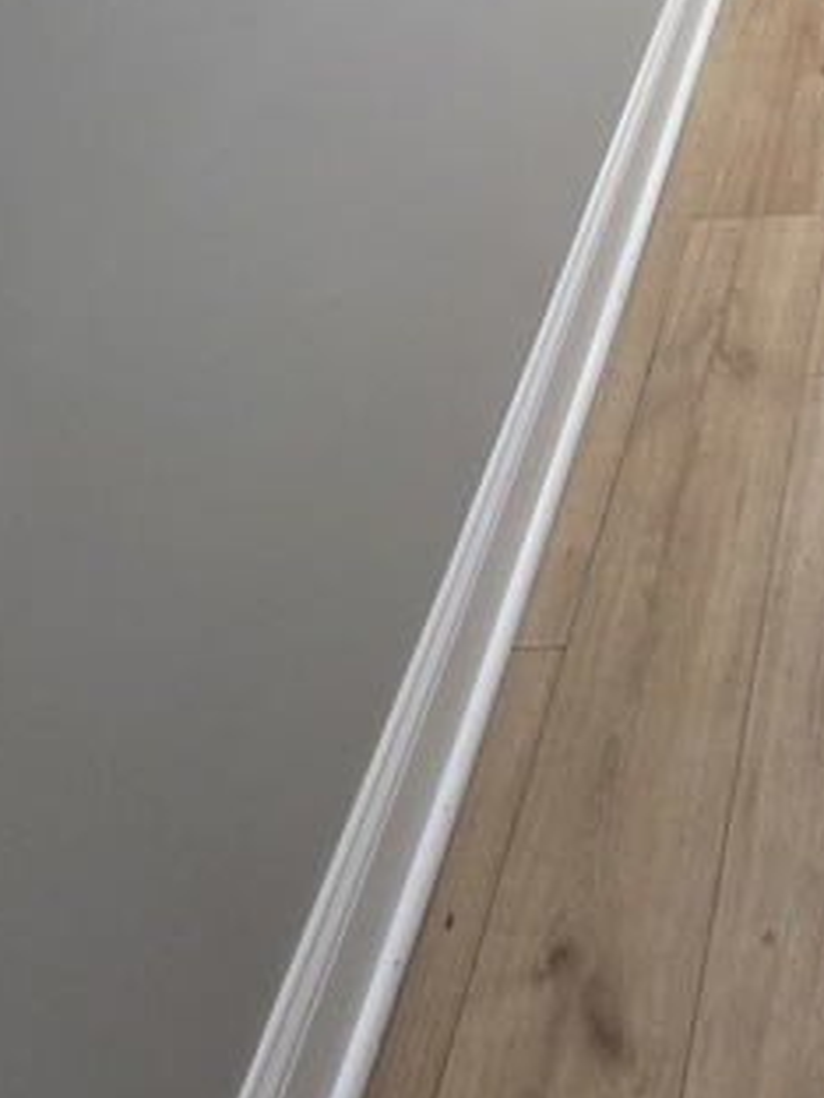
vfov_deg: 29.7
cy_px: -458
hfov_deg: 26.4
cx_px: 1120
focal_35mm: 45
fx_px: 1428
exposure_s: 1/120
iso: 200
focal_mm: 2.2
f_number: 1.9
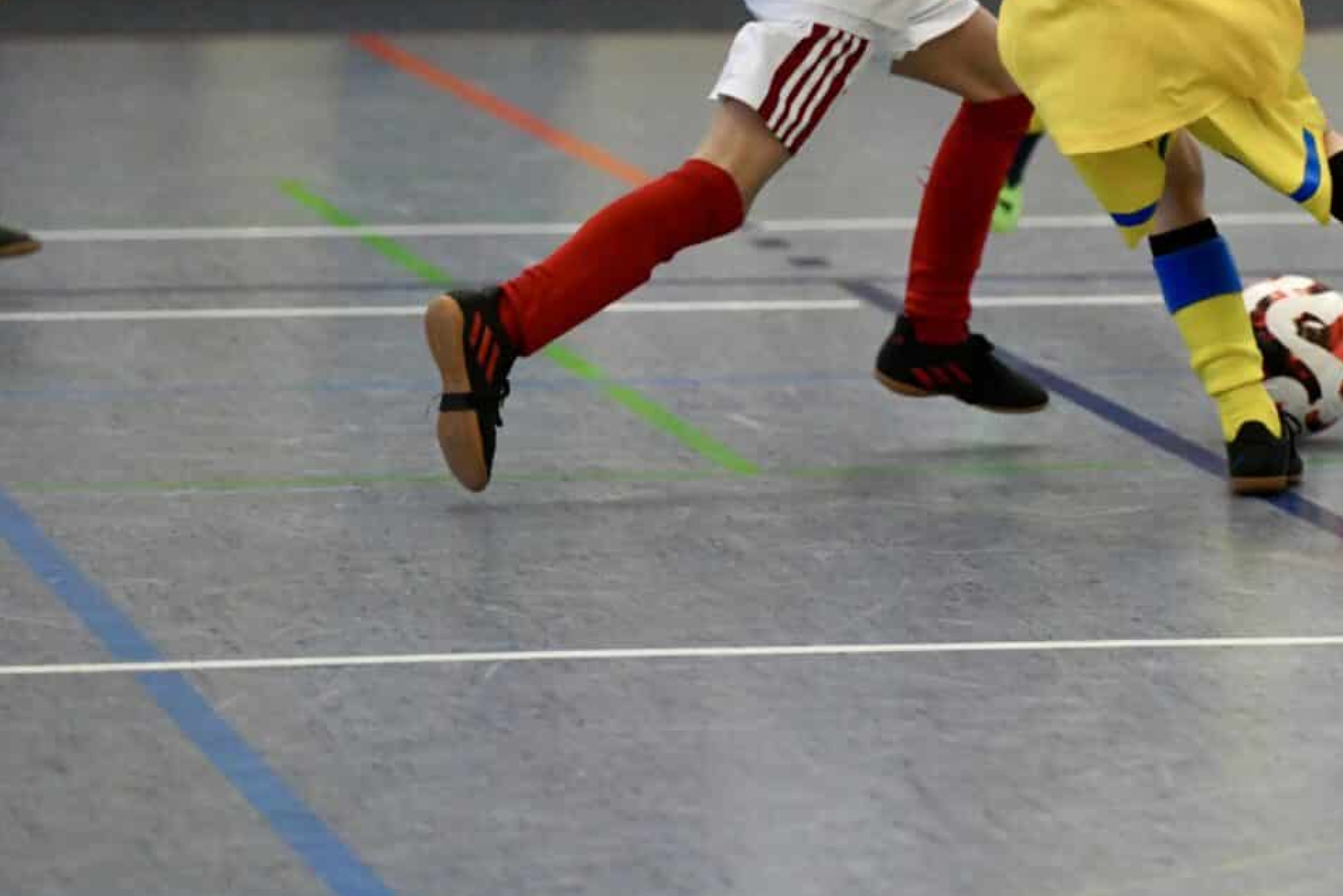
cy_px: 43
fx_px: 11267
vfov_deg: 4.5
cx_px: 1153
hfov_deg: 6.8
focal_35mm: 302
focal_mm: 140
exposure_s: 1/1250
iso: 5000
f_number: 2.8
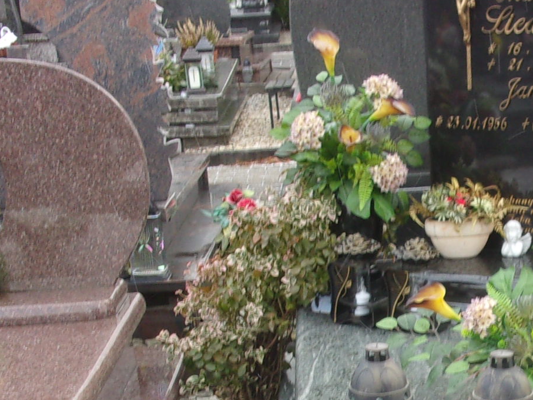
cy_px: 408
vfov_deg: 17.9
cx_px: 496
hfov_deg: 23.7
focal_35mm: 80
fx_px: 1232
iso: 91
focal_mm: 5.1
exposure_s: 1/34
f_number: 3.9
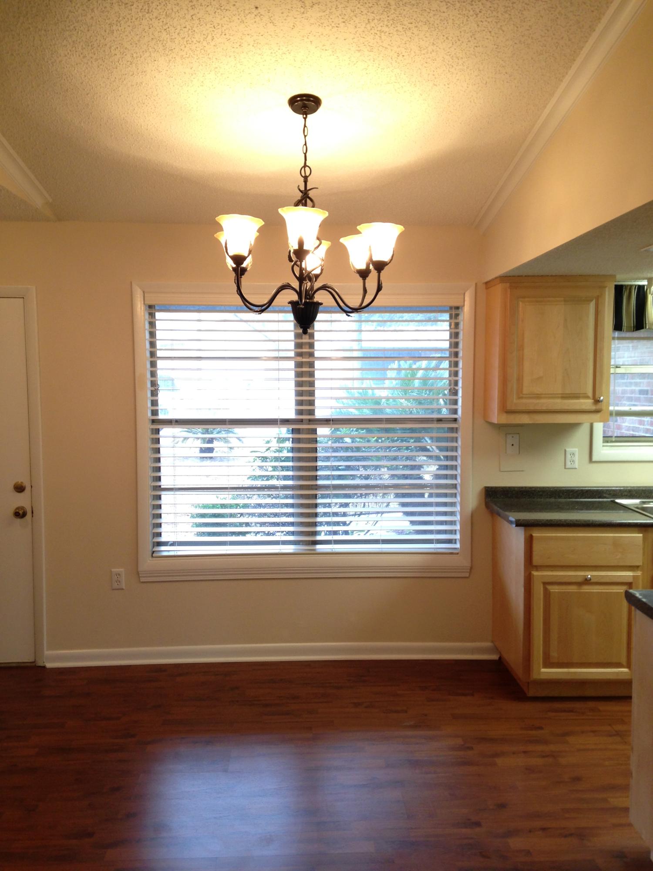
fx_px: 830
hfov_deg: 42.9
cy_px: 436
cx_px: 326
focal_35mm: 33
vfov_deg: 55.4
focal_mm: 4.12
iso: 100
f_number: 2.4
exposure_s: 1/20
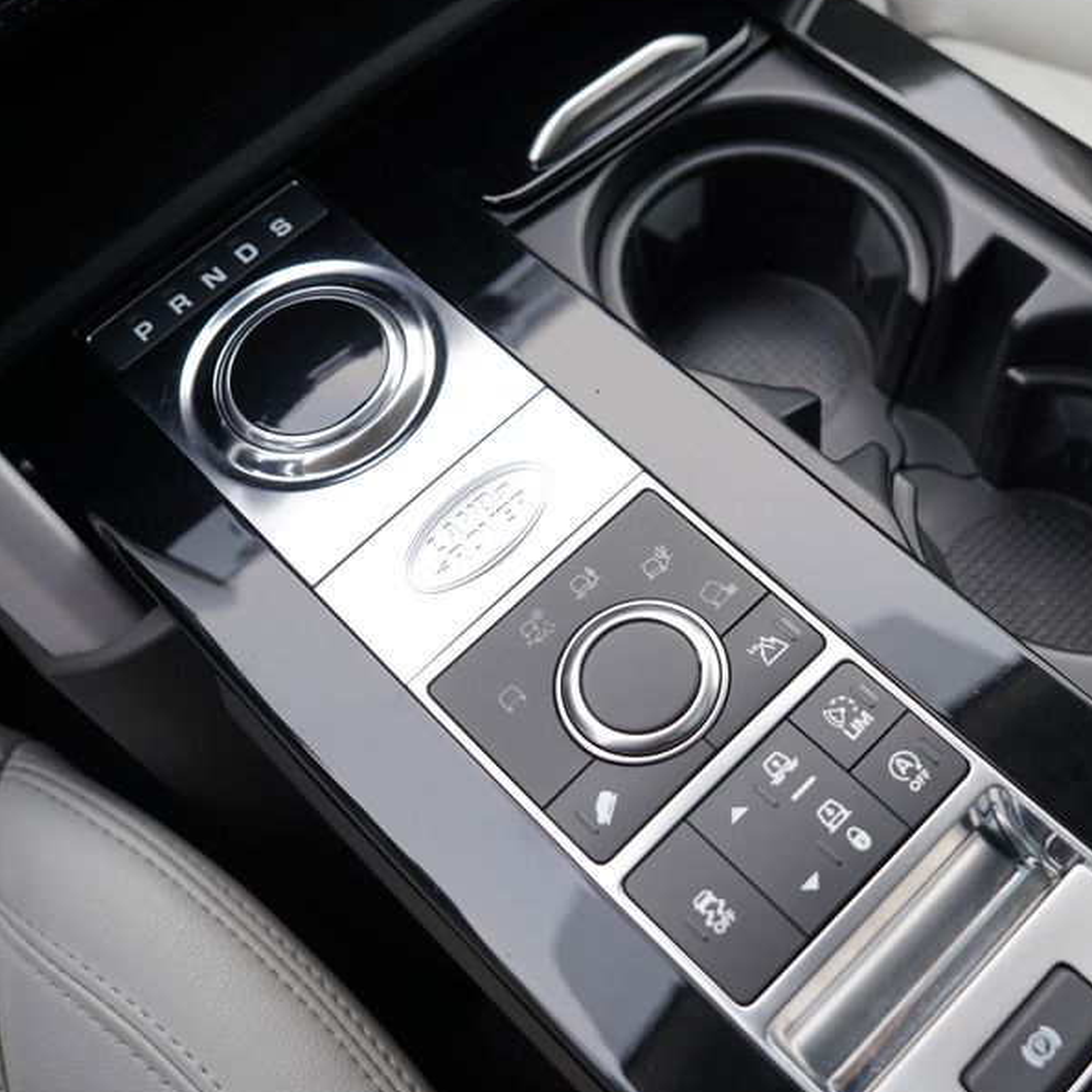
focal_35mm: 41
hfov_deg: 40.0
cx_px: 791
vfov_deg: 40.9
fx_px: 1463
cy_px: 512
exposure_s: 1/60
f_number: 4
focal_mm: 28
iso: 400
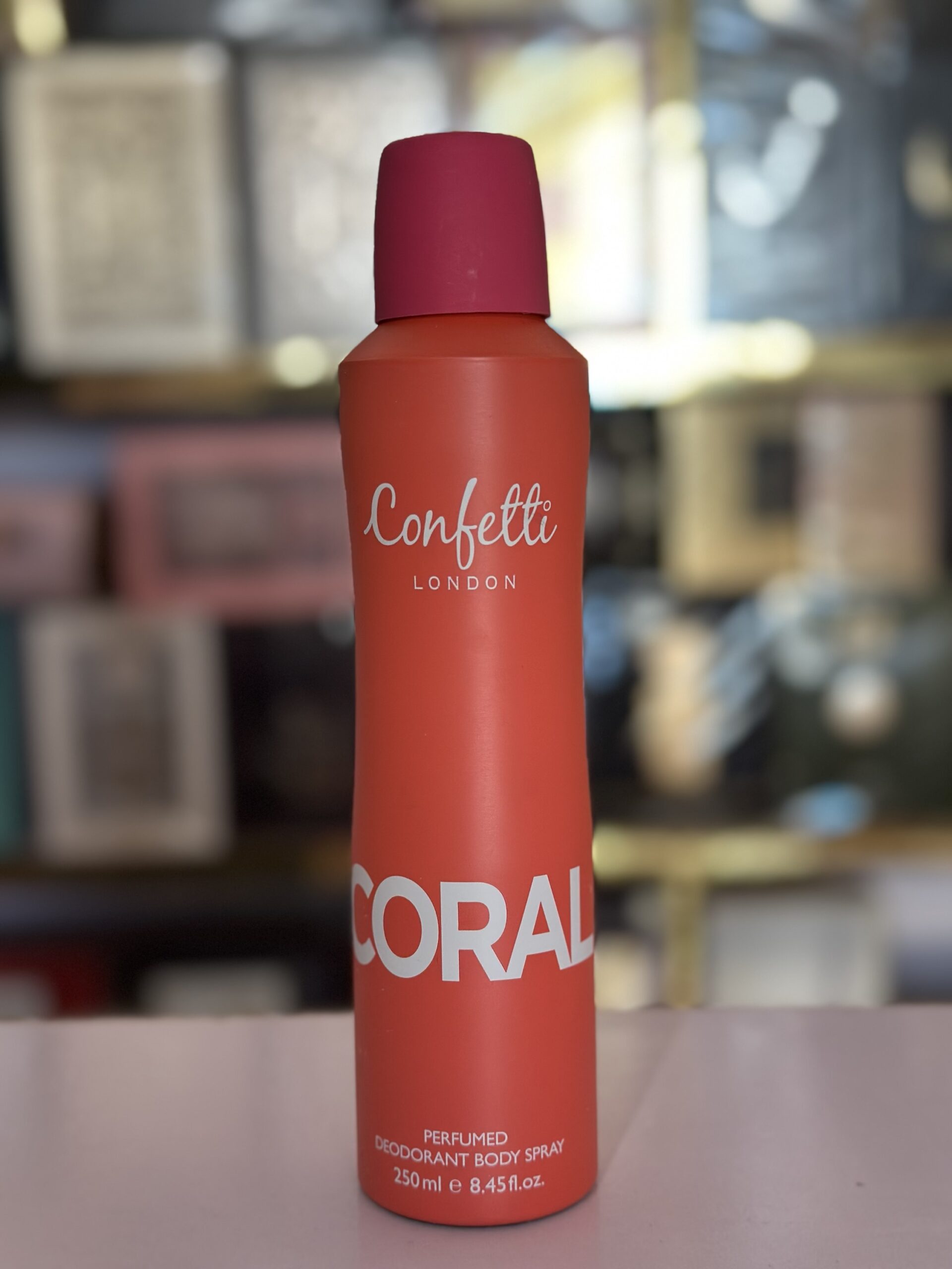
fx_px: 1760
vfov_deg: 39.7
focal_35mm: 48
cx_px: 476
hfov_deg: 30.3
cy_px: 634
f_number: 1.78
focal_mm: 6.86
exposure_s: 1/73
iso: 125
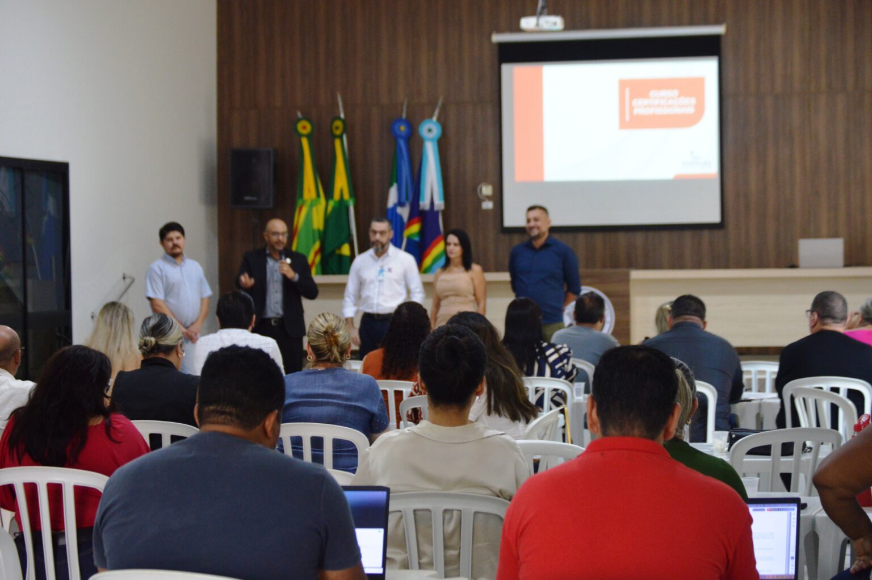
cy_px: 290
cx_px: 436
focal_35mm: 82
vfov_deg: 16.5
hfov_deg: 24.6
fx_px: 1996
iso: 1100
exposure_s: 1/60
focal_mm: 55
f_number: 4
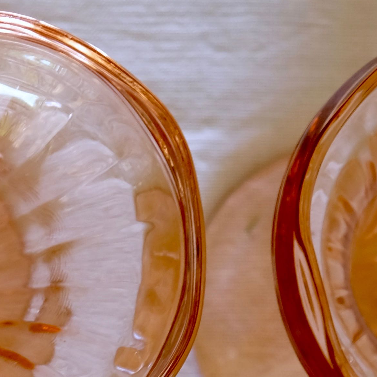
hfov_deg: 8.1
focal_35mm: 215
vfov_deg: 8.0
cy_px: 538
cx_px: -9
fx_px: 2649
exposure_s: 1/60
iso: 250
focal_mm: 32.9
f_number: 3.6
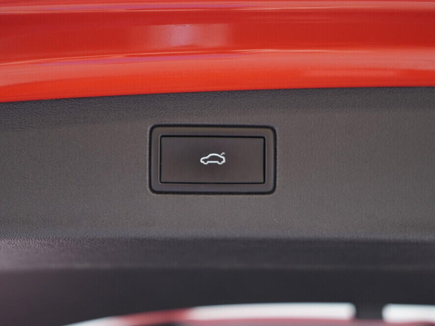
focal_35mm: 40
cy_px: 163
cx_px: 204
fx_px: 503
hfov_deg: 46.8
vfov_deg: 36.0
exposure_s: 1/40
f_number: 2.8
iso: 400
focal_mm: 24
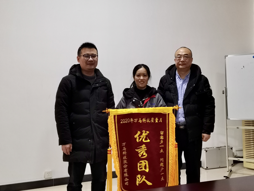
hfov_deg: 47.9
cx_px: 127
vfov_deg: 36.8
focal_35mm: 39
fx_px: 286
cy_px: 96
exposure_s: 1/50
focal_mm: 4.75
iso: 250
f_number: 1.8
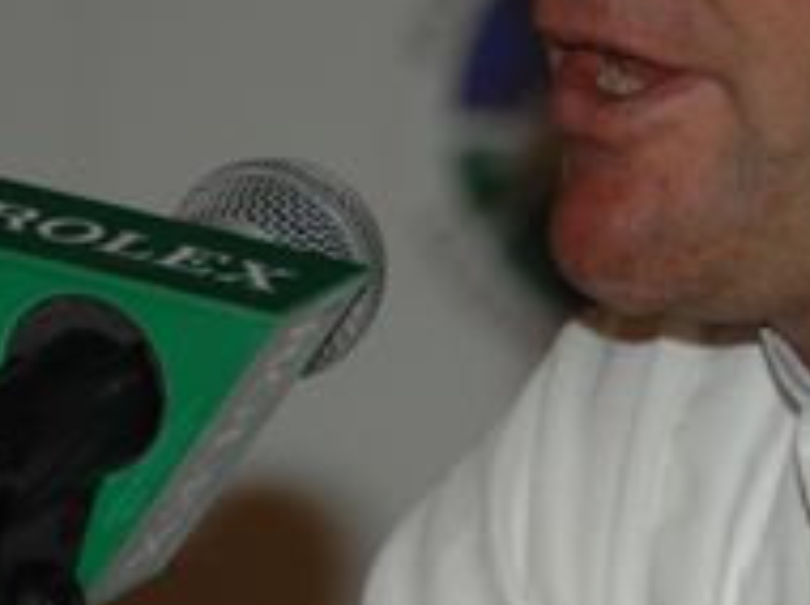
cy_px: -130
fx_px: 22716
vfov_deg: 1.5
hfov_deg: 2.0
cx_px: 938
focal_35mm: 972
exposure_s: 1/125
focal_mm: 200
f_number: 5.6
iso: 200
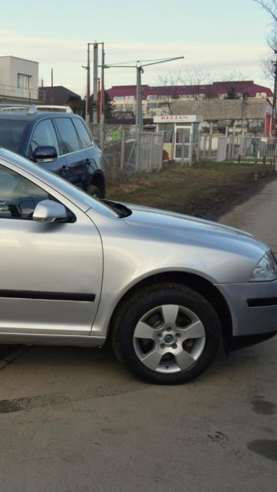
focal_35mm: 52
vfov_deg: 39.9
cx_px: -73
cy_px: 246
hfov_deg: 21.1
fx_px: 679
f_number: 8
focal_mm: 22
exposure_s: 1/250
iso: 320
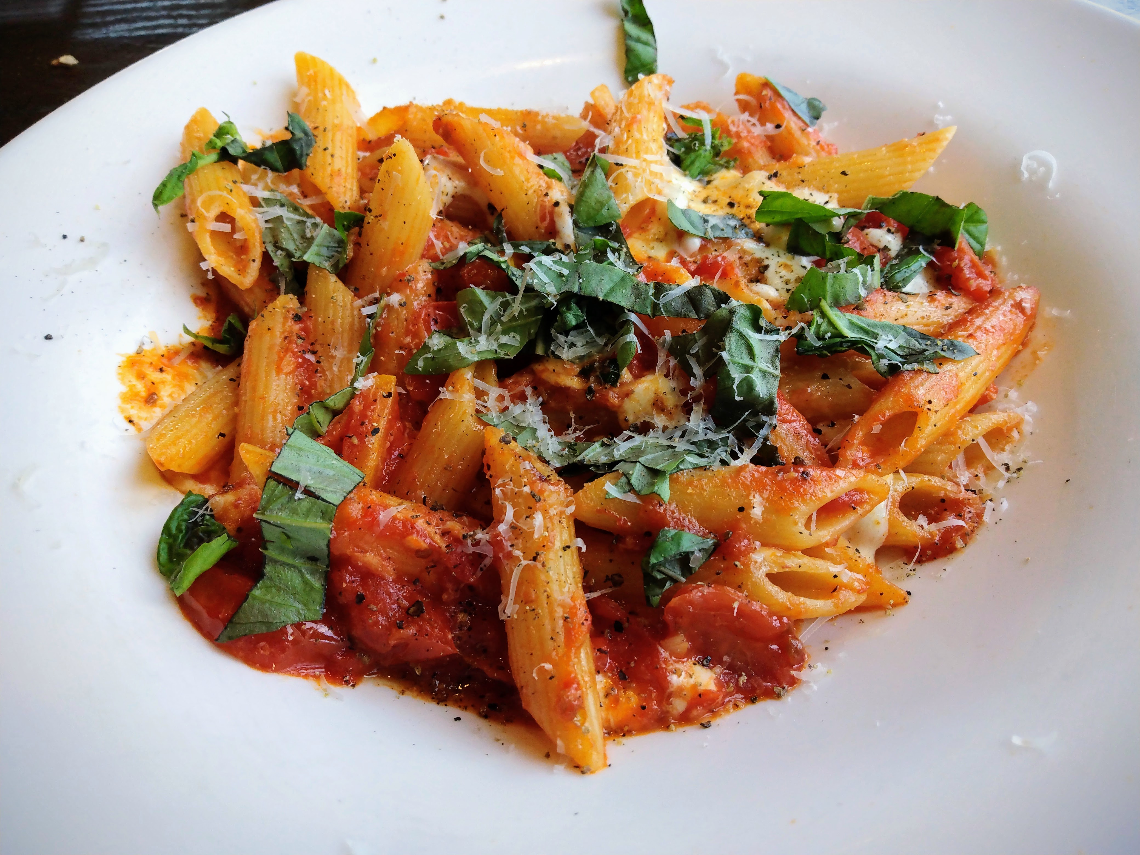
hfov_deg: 81.7
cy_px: 428
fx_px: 659
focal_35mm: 20
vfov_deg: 66.0
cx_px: 570
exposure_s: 1/60
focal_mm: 3.54
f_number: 2
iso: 194
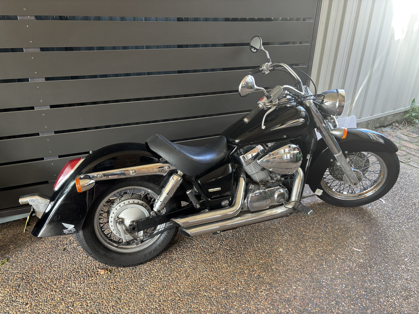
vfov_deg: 53.1
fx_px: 315
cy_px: 157
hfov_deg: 67.3
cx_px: 210
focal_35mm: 26
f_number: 1.6
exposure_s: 1/60
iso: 160
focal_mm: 5.96
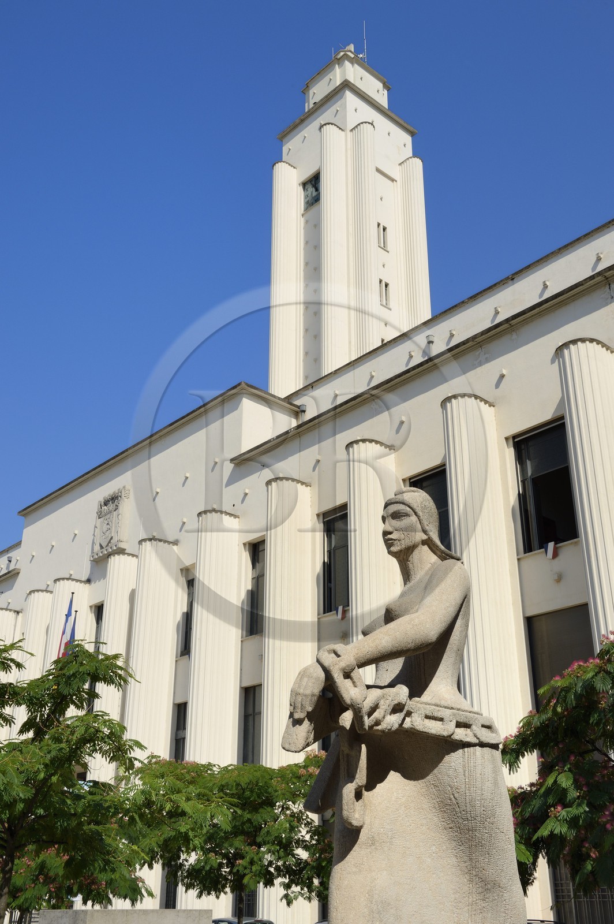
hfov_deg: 35.0
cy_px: 462
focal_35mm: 38
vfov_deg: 50.7
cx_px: 307
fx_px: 974
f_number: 16
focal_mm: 38
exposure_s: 1/200
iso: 200
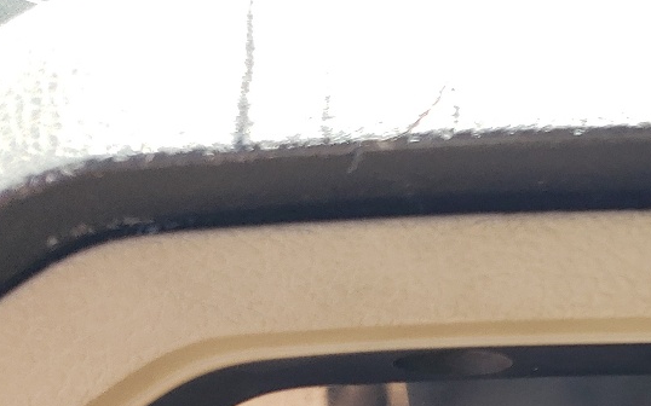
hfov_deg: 23.0
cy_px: 674
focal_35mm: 82
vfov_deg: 14.4
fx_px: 1455
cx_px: 801
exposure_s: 1/294
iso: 50
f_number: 1.5
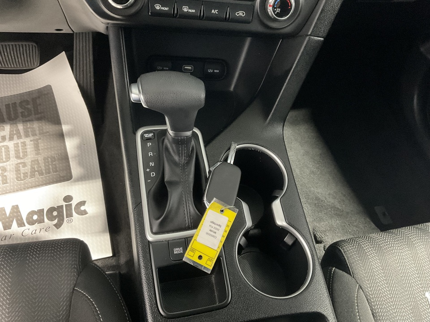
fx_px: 360
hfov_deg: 61.7
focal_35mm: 29
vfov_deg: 48.2
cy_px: 161
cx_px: 215
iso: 400
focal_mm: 3
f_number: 1.8
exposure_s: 1/30
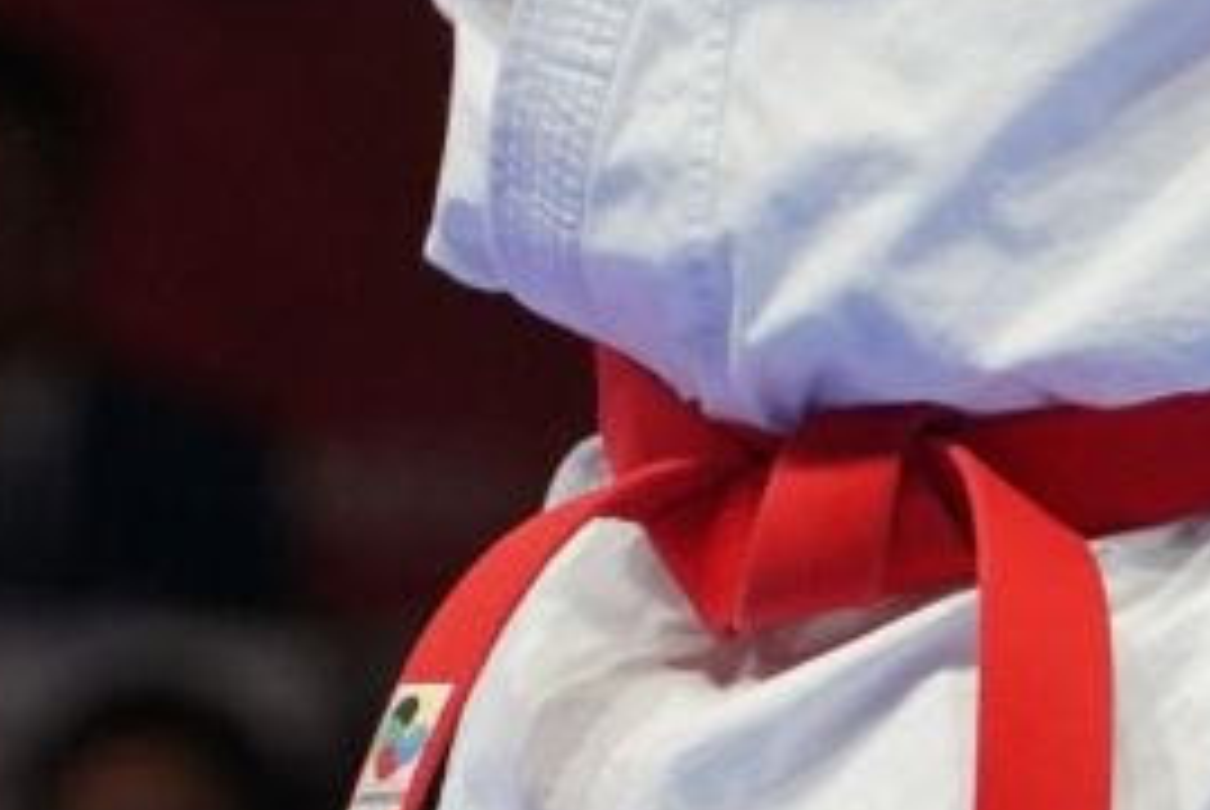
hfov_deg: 1.4
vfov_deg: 0.9
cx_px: 922
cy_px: 414
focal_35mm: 1457
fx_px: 49024
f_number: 4
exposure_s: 1/500
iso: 1600
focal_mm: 218
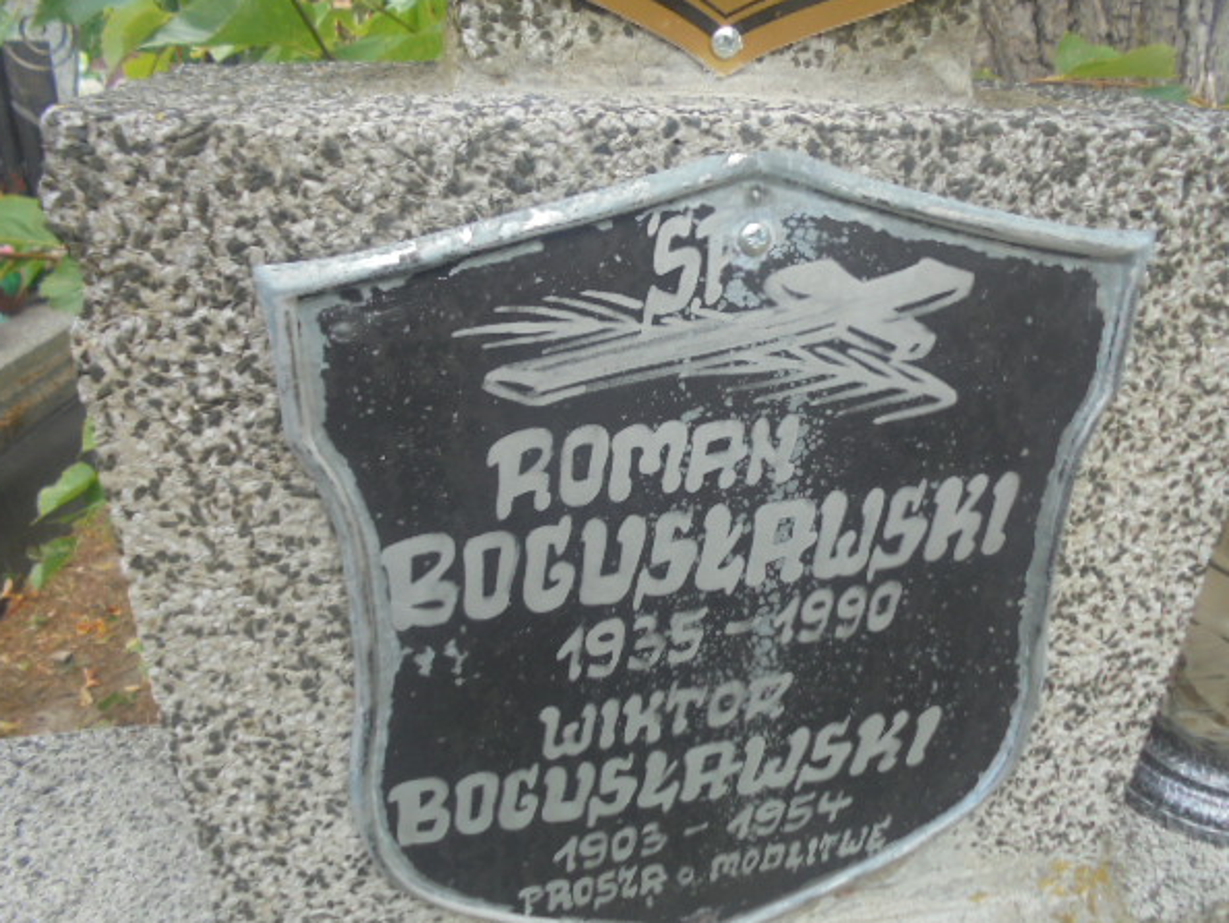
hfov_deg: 63.4
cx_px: 633
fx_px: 995
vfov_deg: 49.8
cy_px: 472
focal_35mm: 28
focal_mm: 4.6
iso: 100
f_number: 3.5
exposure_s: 1/160
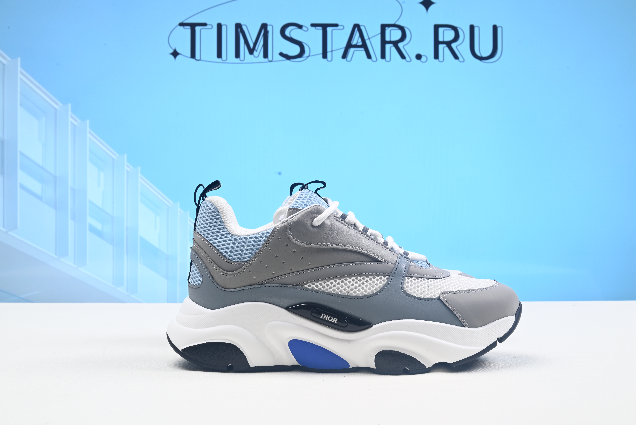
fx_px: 707
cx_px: 318
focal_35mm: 40
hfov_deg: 48.4
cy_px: 212
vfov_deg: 33.4
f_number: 16
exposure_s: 1/2
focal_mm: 40
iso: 100
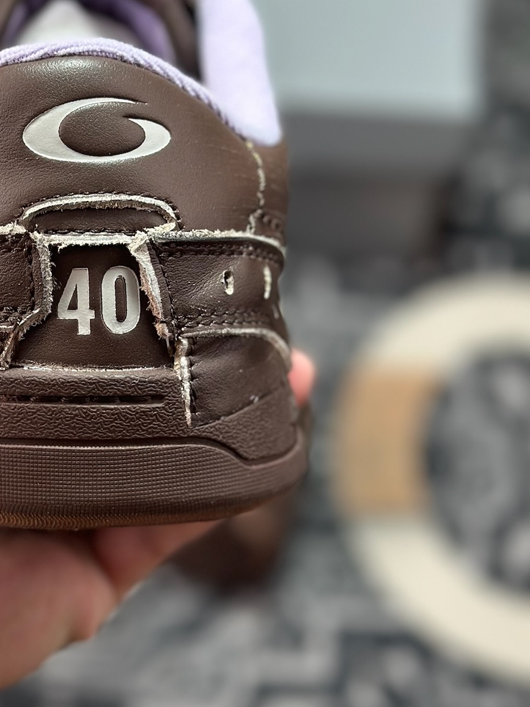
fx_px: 1736
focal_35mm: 85
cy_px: 262
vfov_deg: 23.0
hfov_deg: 17.2
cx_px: 75
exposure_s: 1/446
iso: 80
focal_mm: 6.86
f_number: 1.78
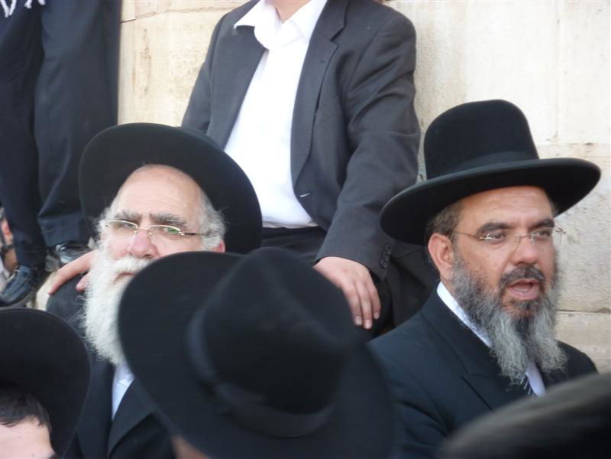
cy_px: 230
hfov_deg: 15.4
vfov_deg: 11.6
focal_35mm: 128
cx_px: 306
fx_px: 2259
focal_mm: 21
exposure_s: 1/50
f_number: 4.4
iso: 160
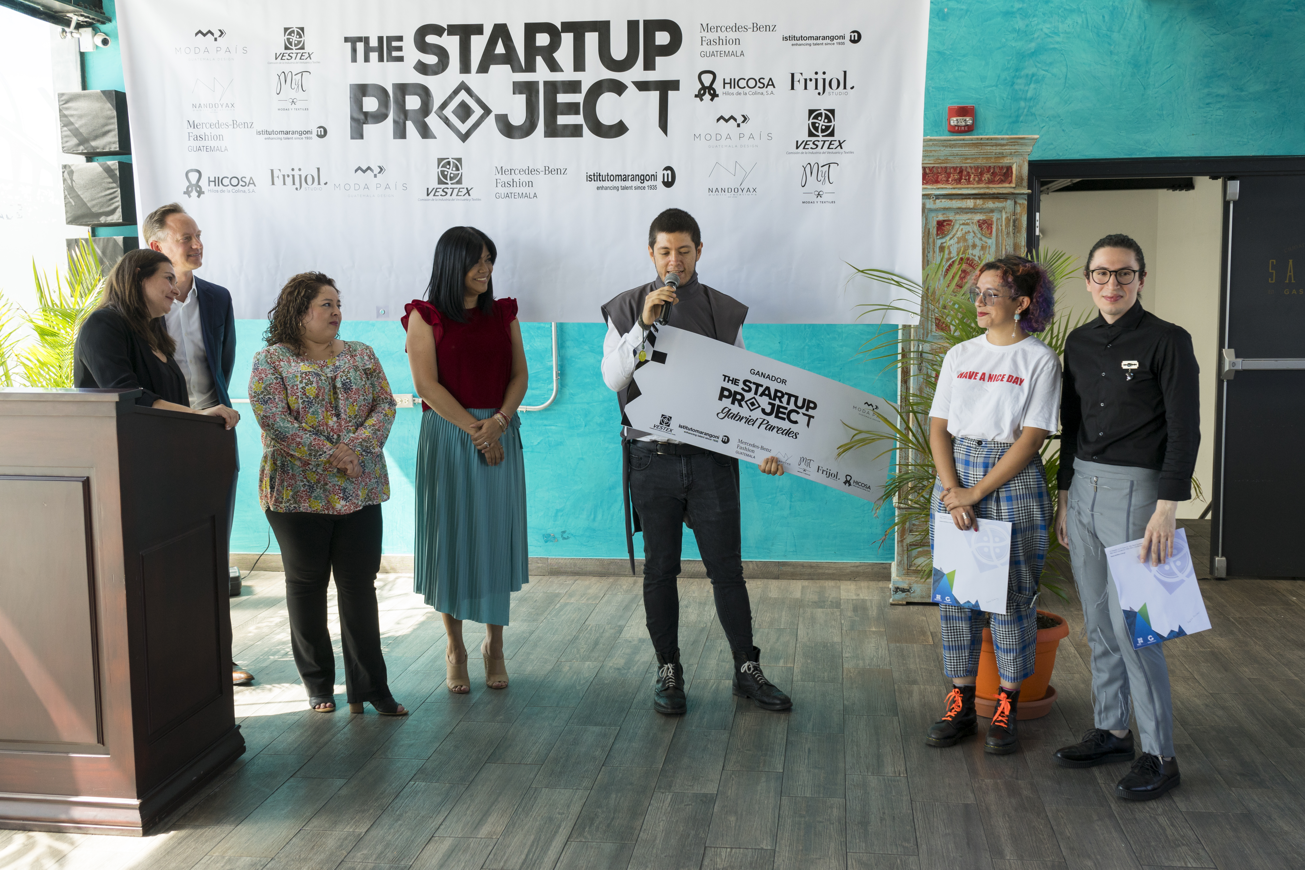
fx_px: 1341
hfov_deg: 51.9
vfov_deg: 35.9
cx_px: 652
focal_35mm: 37
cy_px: 435
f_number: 7.1
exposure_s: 1/125
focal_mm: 37
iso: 400
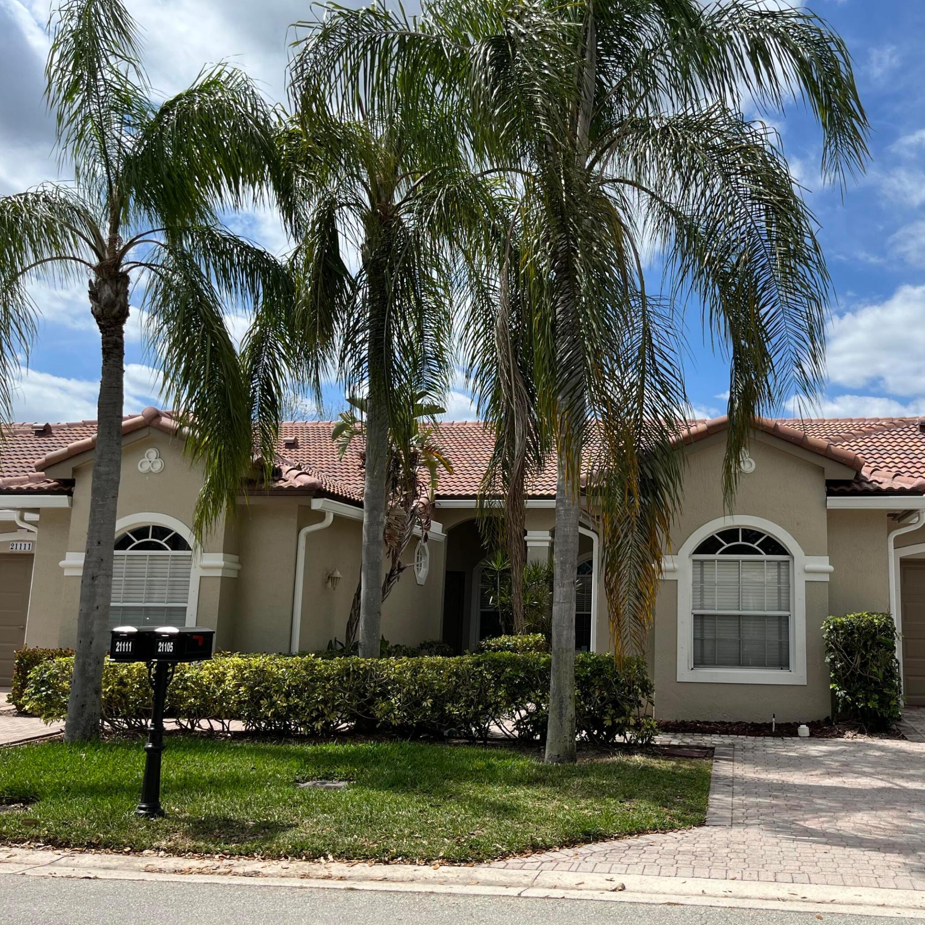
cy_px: 459
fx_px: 998
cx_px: 628
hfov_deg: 48.8
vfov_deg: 49.7
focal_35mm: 33
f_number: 1.6
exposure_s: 1/4310
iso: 50
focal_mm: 5.1
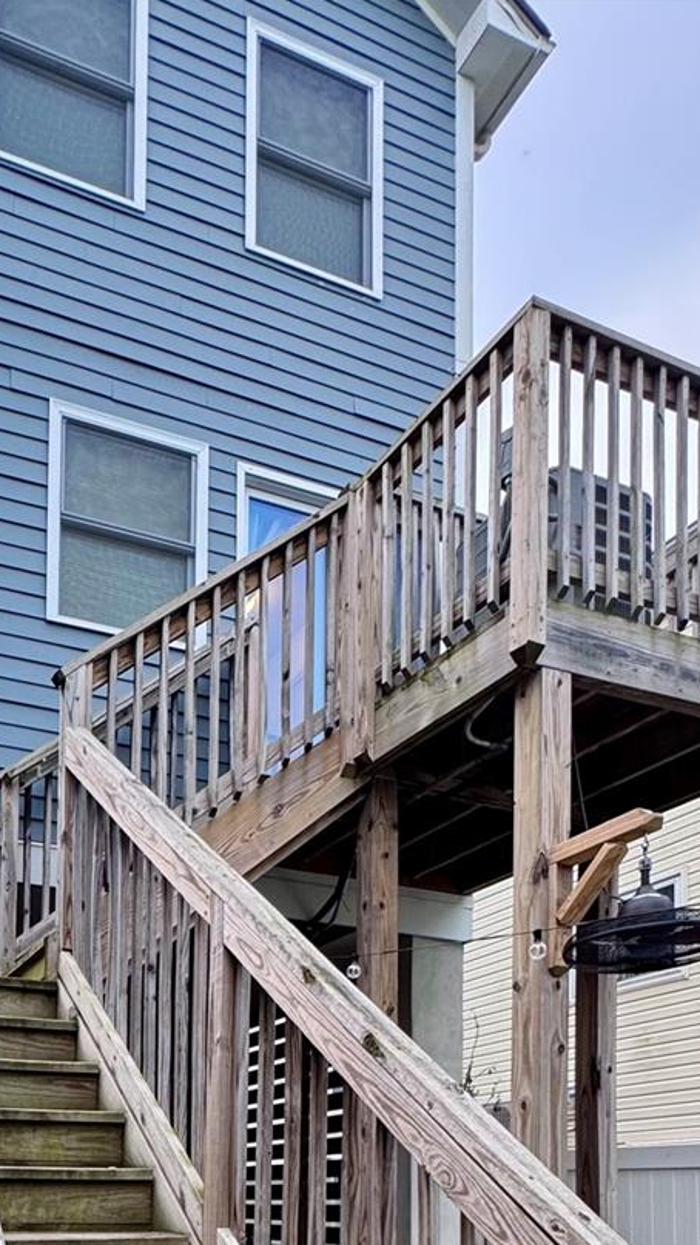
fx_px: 958
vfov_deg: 54.9
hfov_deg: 37.3
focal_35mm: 29
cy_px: 1179
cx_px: 56
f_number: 2.2
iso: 160
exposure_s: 1/99
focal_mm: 2.22
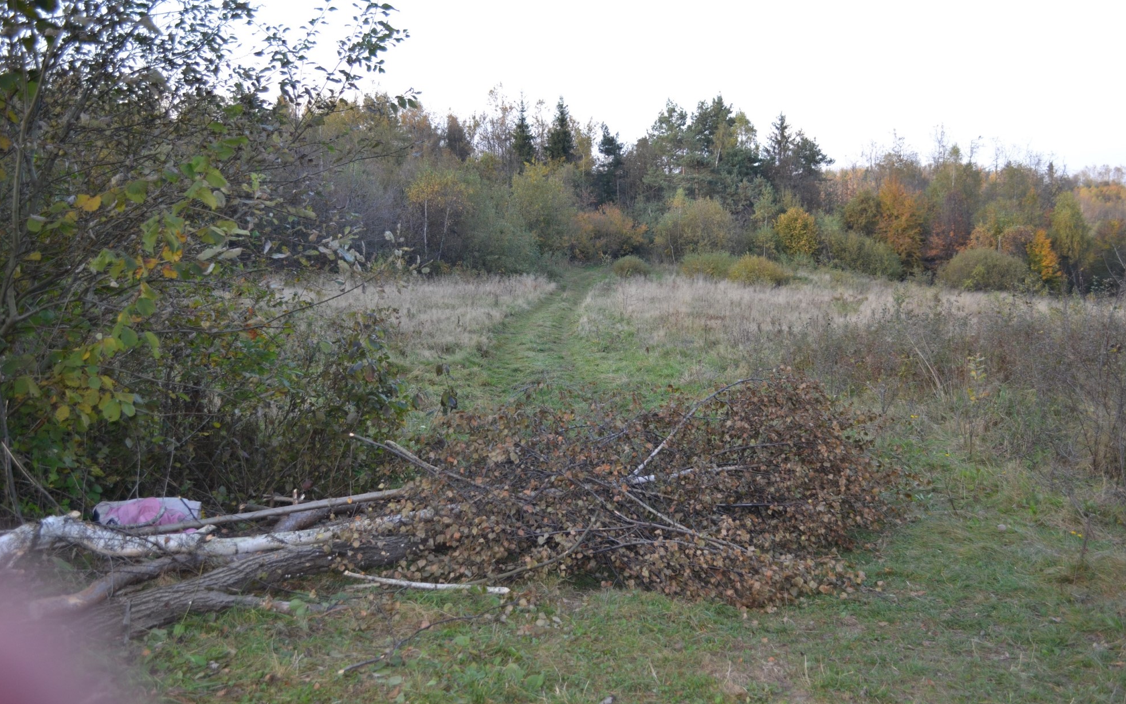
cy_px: 344
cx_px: 558
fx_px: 1043
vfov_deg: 37.3
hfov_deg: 56.7
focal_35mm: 34
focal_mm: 22
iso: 160
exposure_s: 1/125
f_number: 4
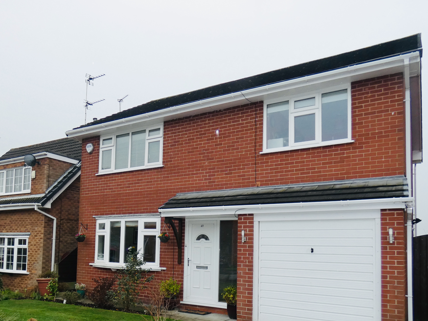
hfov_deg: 61.1
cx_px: 170
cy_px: 229
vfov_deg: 46.9
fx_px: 359
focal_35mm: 29
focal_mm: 3.6
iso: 80
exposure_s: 1/200
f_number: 2.8
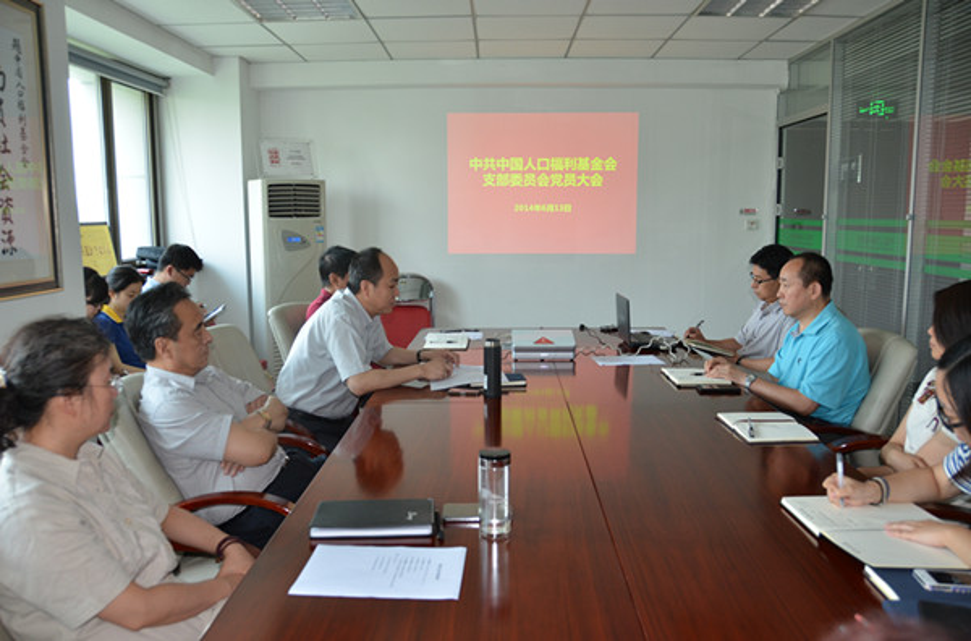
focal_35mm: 27
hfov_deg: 67.5
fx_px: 726
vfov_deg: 47.6
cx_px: 486
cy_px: 320
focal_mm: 18
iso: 450
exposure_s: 1/60
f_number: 3.5
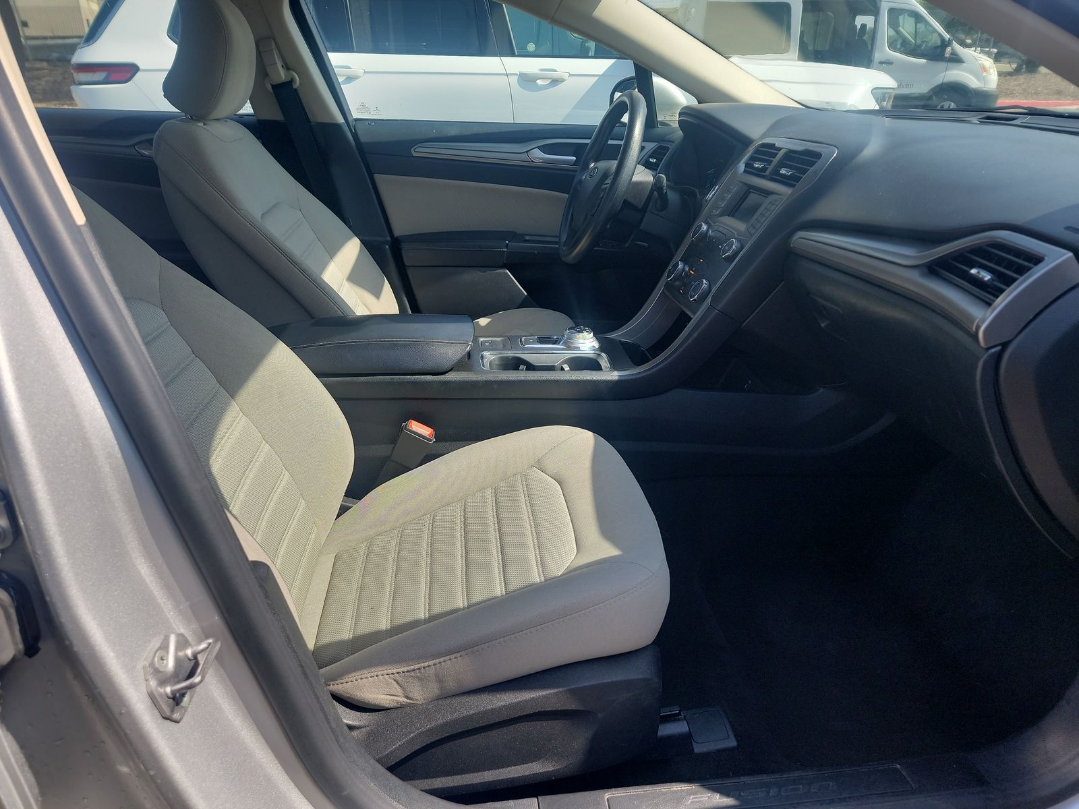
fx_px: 748
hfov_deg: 71.6
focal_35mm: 24
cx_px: 540
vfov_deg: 56.8
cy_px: 404
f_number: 1.8
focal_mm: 6.7
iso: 50
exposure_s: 1/250
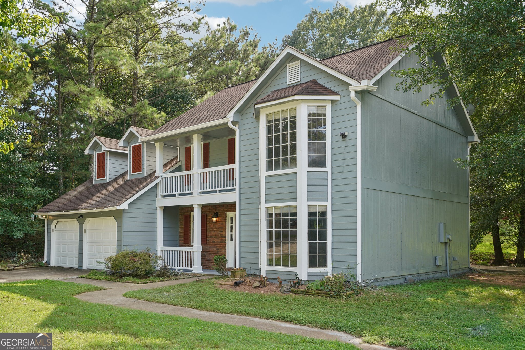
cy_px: 175
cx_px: 262
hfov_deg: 58.7
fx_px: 467
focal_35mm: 32
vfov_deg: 41.1
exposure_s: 1/40
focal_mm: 32
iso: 160
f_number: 8
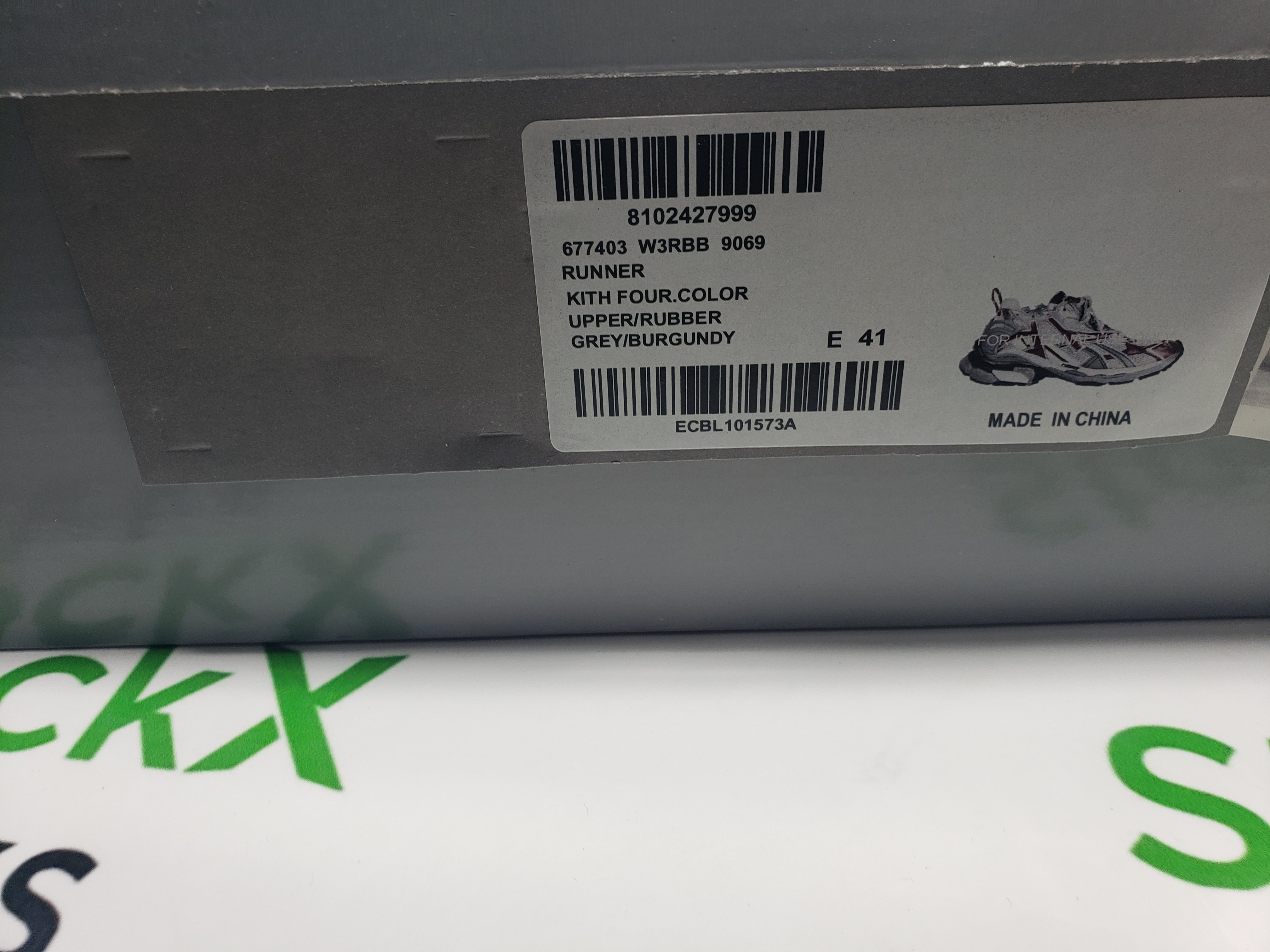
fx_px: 954
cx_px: 635
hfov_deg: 67.3
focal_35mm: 26
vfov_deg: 53.1
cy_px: 476
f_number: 2.4
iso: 50
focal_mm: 4.3
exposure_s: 1/123
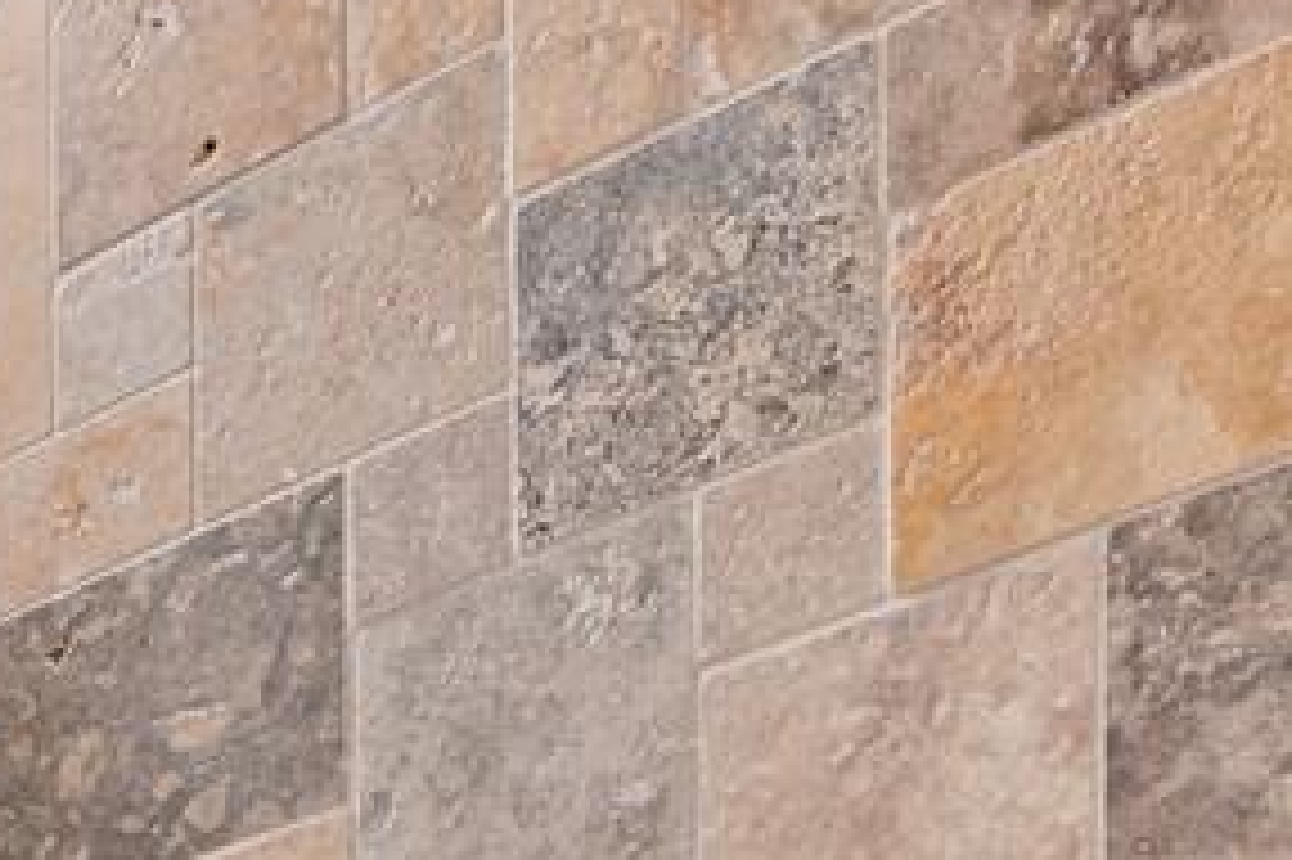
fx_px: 3587
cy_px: 2281
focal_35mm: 100
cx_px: -1432
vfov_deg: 10.8
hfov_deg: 15.5
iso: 400
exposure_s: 1/1.67
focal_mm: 14
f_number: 10
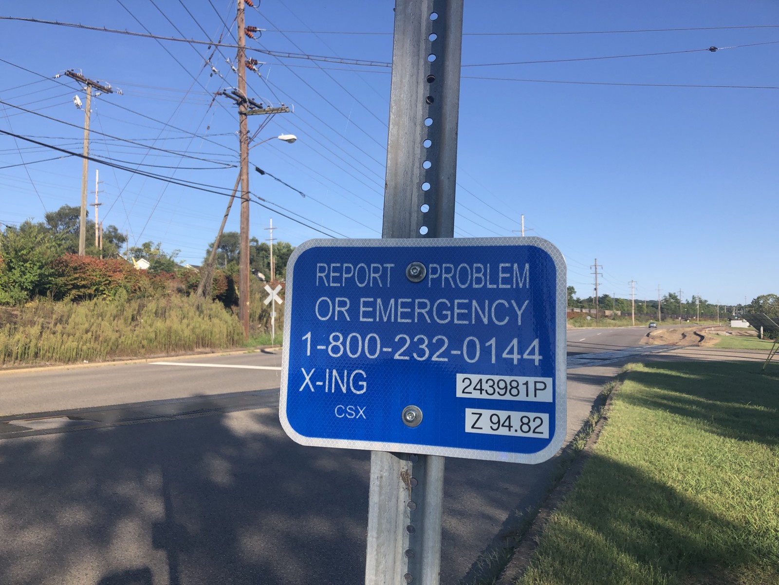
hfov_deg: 63.4
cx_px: 390
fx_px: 630
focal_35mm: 28
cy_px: 292
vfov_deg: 49.7
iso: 20
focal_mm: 3.99
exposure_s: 1/1453
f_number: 1.8
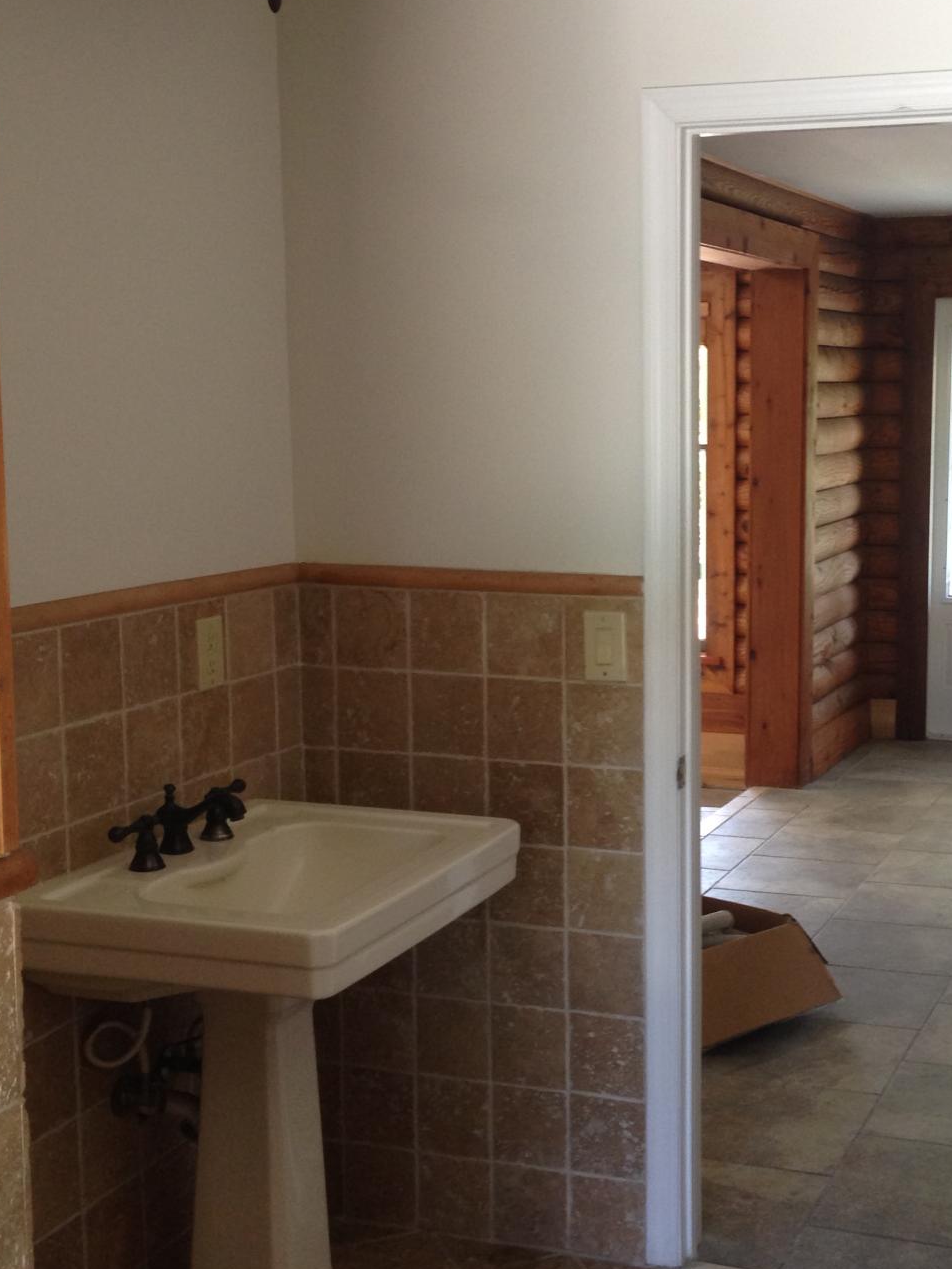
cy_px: 633
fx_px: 1906
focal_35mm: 52
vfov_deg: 36.8
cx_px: 673
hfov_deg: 27.8
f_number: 2.4
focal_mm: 4.12
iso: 100
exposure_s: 1/20
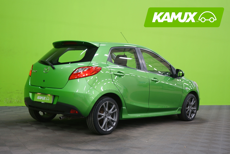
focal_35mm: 51
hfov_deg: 38.9
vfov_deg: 26.5
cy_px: 77
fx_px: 326
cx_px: 115
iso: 400
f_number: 4.5
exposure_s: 1/8
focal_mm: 51
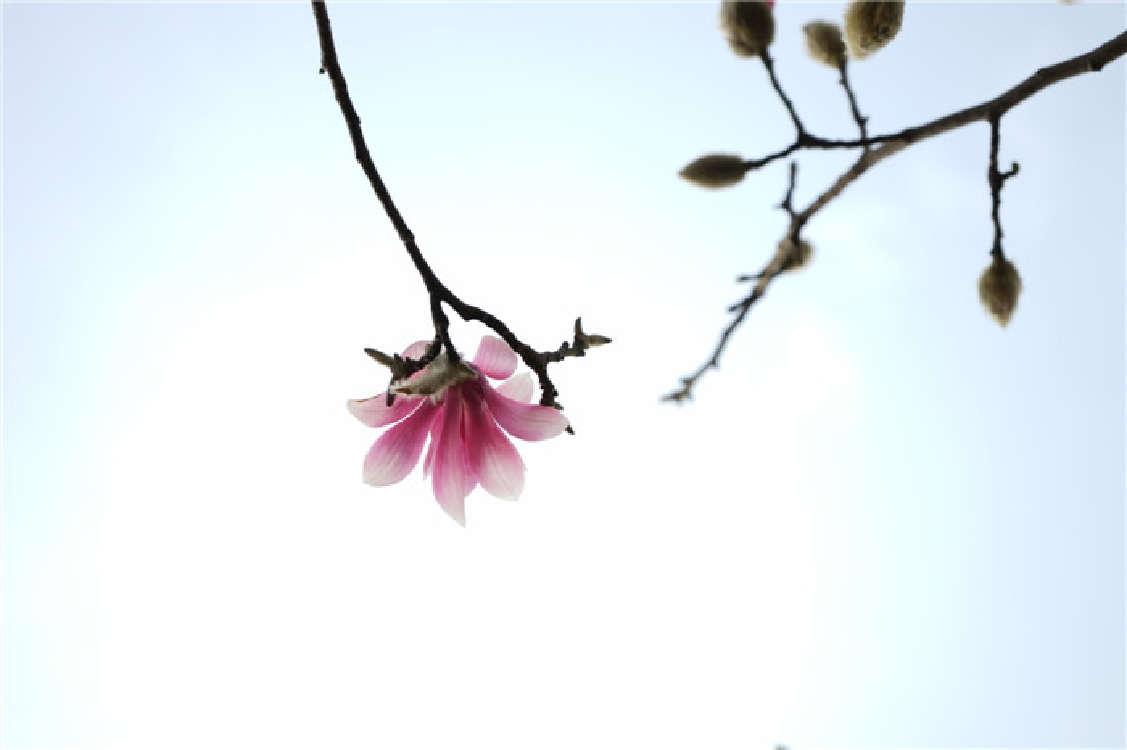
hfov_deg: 28.9
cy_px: 375
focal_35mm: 70
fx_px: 2190
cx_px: 564
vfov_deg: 19.4
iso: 80
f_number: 5.6
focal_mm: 70
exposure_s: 1/250
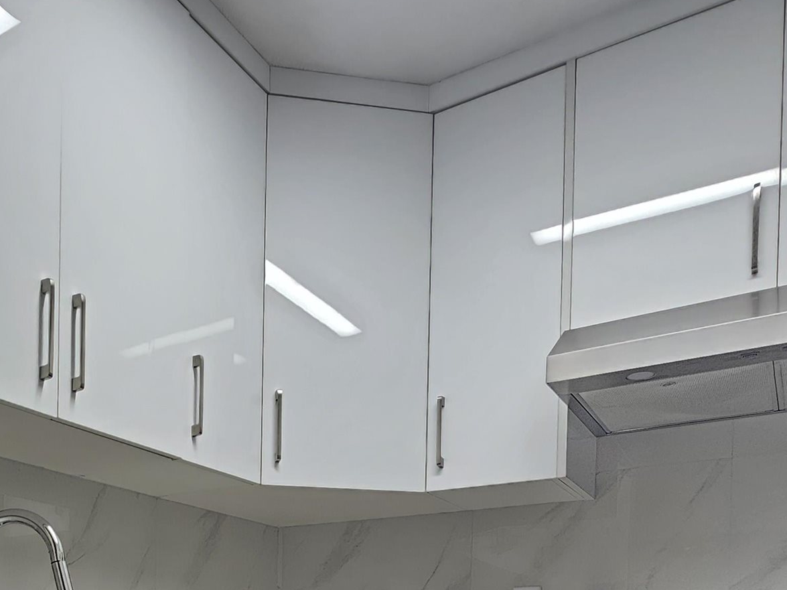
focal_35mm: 34
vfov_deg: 35.1
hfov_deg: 51.5
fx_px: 773
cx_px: 188
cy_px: 666
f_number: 2.2
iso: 320
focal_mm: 2.2
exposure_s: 1/60
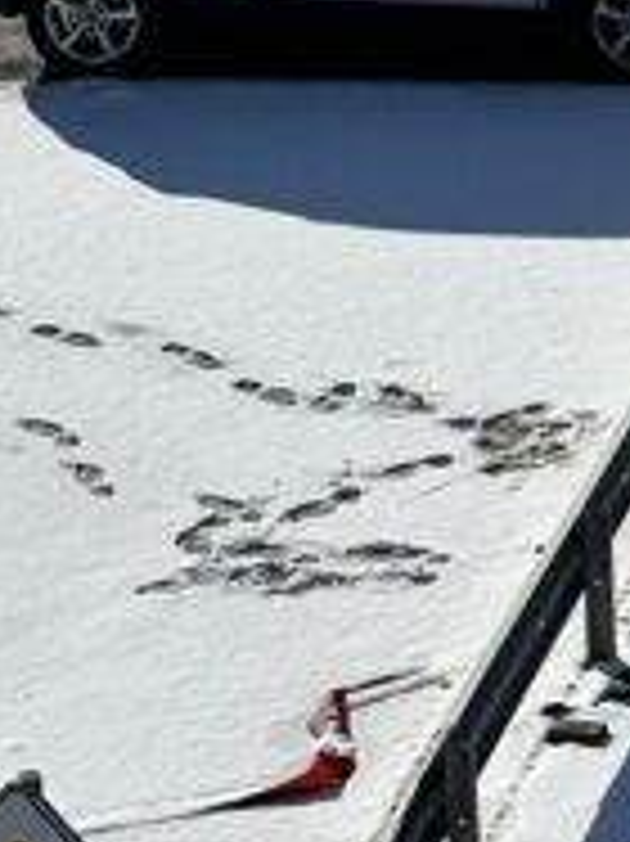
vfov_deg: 7.5
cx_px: 1206
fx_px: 6389
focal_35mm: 263
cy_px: -207
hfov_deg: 5.5
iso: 64
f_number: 1.78
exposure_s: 1/13699
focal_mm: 6.86
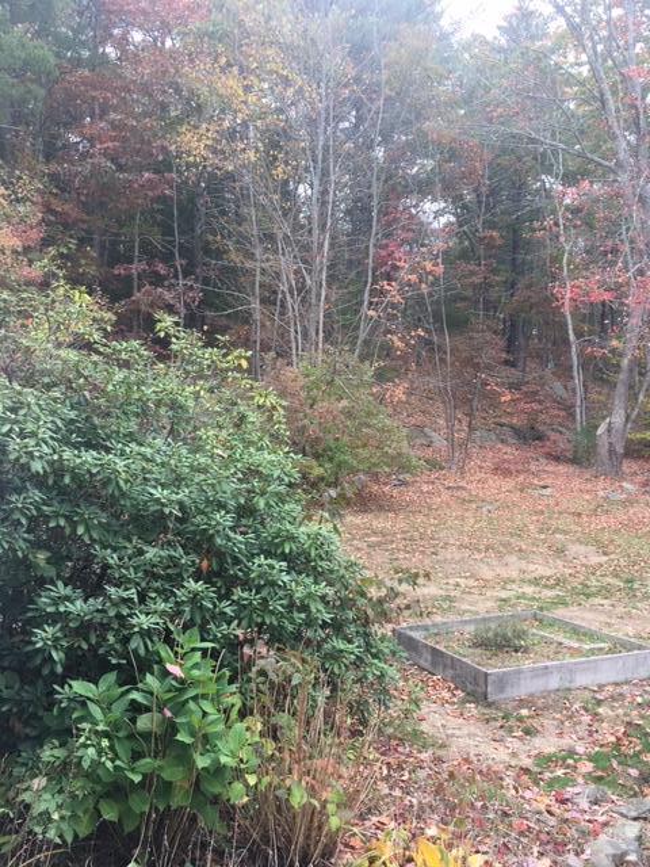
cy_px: 434
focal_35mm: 29
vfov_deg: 61.7
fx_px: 726
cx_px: 325
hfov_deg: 48.2
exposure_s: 1/120
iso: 25
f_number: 2.2
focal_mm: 4.15
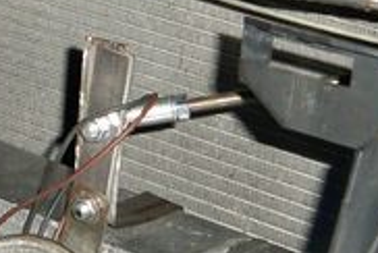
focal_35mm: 130
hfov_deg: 15.0
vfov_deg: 10.6
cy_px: 119
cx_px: -125
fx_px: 1367
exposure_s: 1/30
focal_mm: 7.9
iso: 200
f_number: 3.1
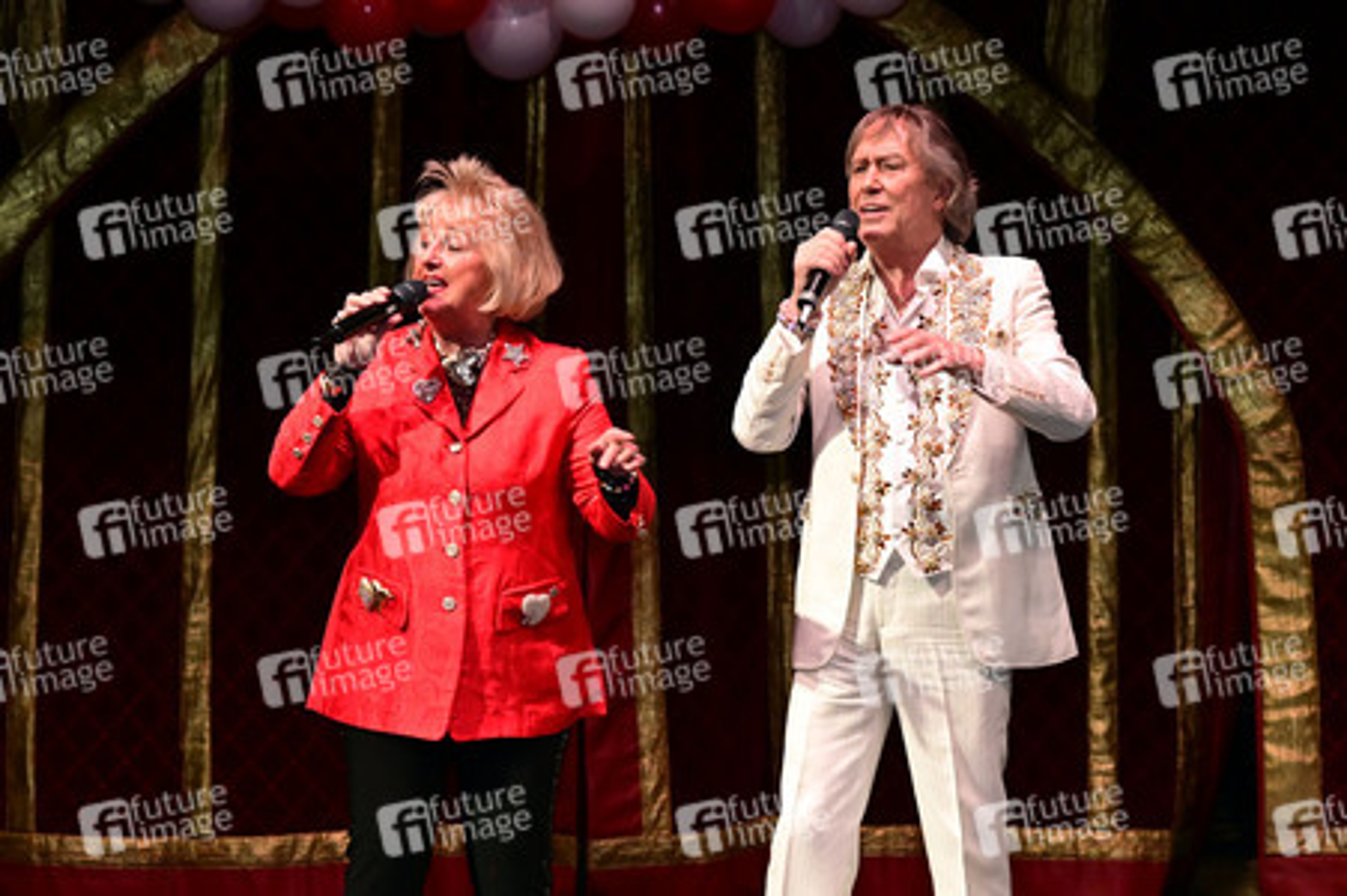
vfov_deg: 17.5
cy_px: 448
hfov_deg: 26.0
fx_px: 2916
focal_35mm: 78
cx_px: 674
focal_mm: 78
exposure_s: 1/200
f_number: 4
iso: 3200
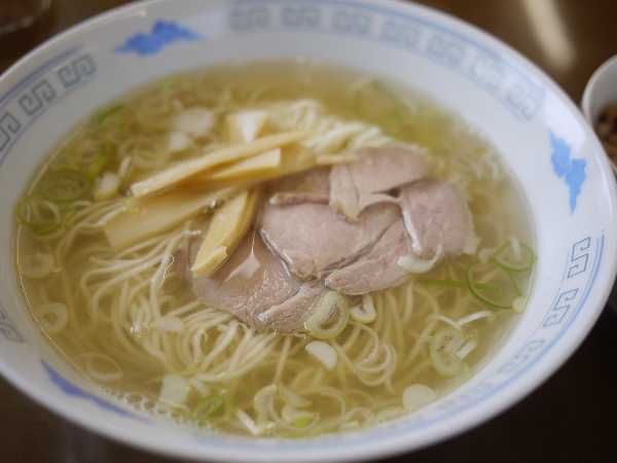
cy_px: 232
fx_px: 713
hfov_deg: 46.8
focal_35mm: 40
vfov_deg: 36.0
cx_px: 308
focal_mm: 20
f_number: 2
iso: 100
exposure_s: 1/160
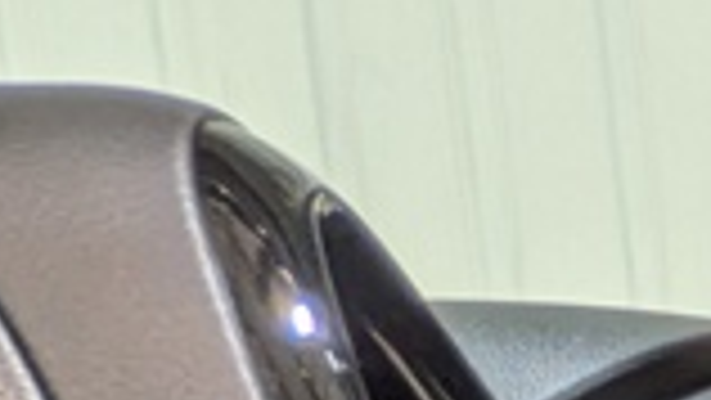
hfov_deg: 12.7
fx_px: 1867
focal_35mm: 99
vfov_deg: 8.9
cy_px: 1348
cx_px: 1944
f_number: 2.2
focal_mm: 1.83
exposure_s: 1/33.3
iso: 79
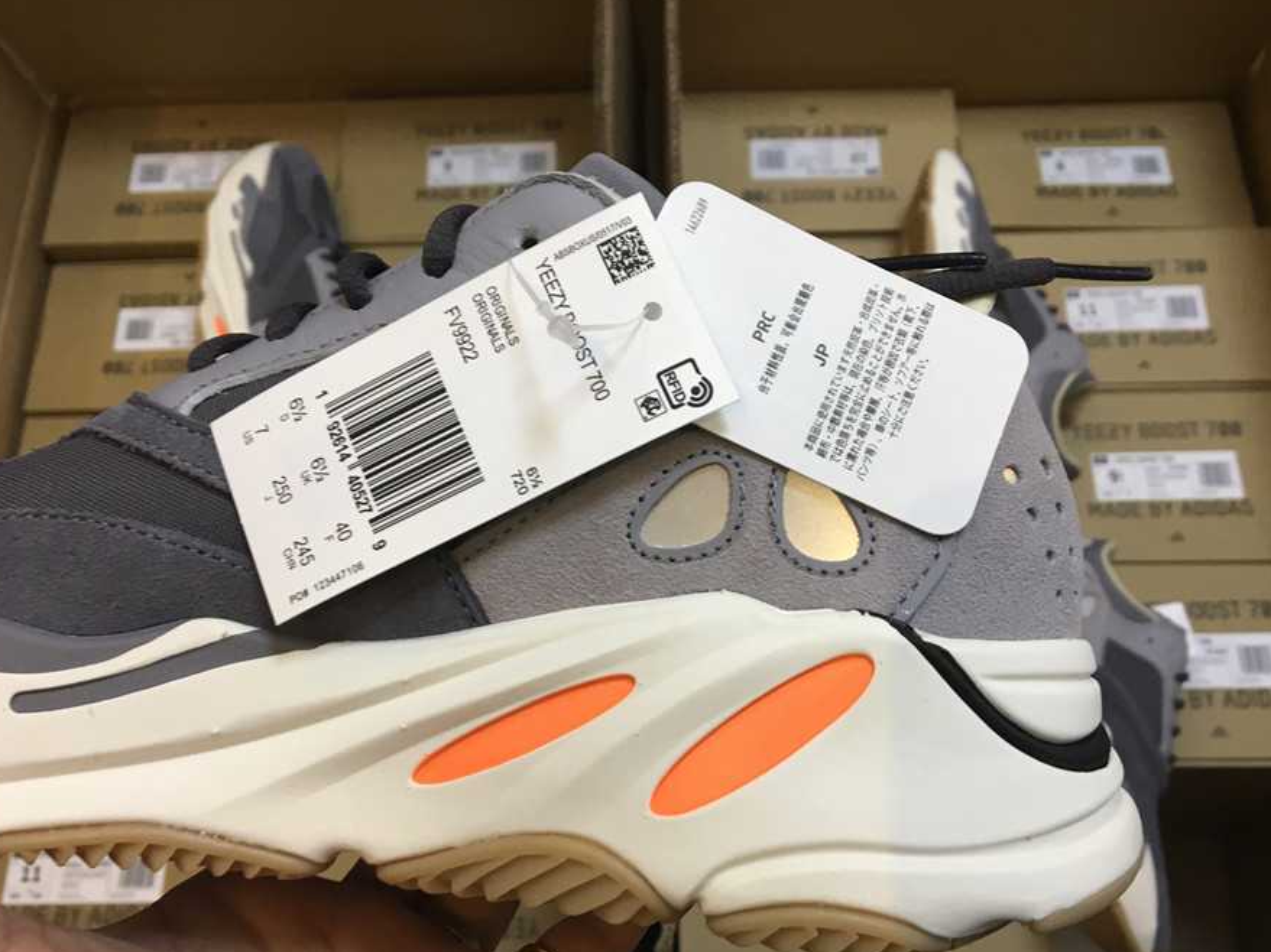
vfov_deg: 42.9
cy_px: 509
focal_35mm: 33
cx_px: 680
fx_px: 1211
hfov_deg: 55.3
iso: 80
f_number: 2.2
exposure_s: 1/33
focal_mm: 4.15
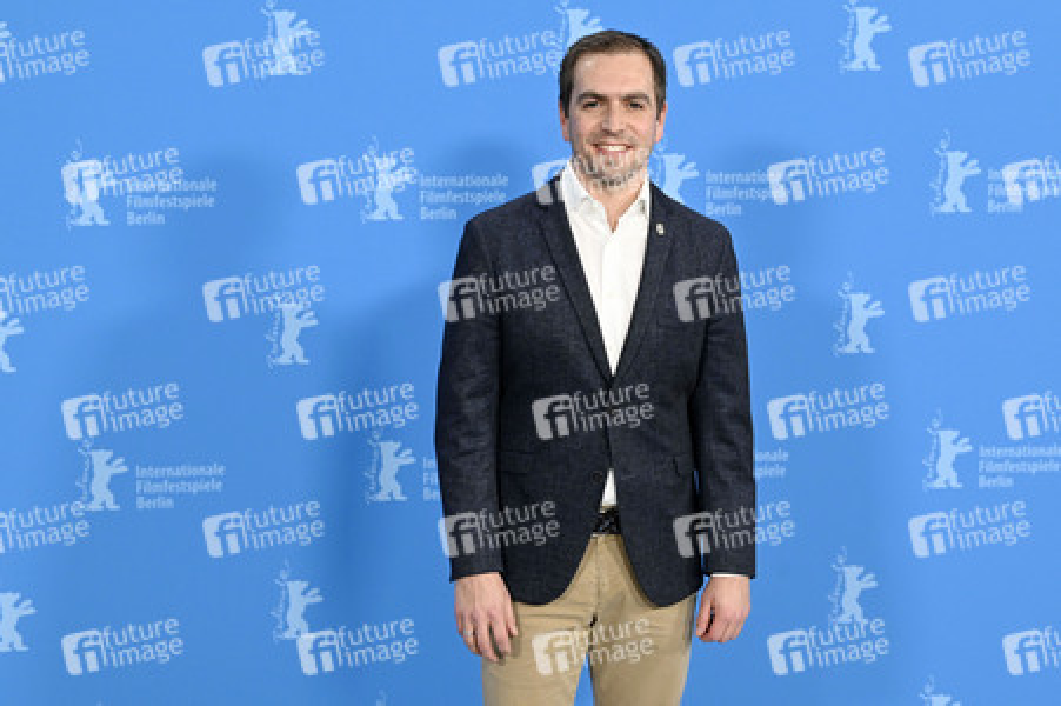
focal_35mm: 70
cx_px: 530
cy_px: 353
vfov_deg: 19.4
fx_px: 2061
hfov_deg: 28.9
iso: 3200
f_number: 5.6
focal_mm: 70
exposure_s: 1/400
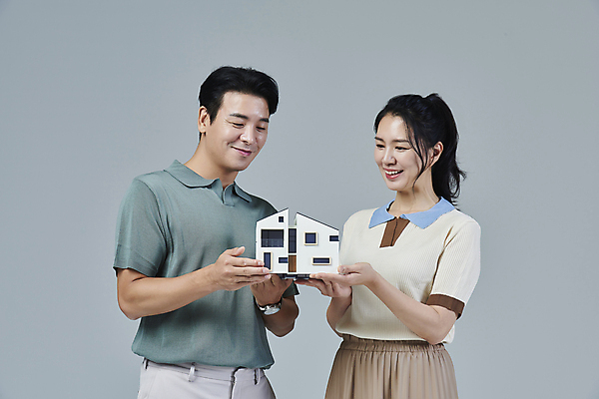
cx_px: 300
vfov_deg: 12.2
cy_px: 200
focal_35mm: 112
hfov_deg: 18.3
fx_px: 1863
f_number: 14
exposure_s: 1/125
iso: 100
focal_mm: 112
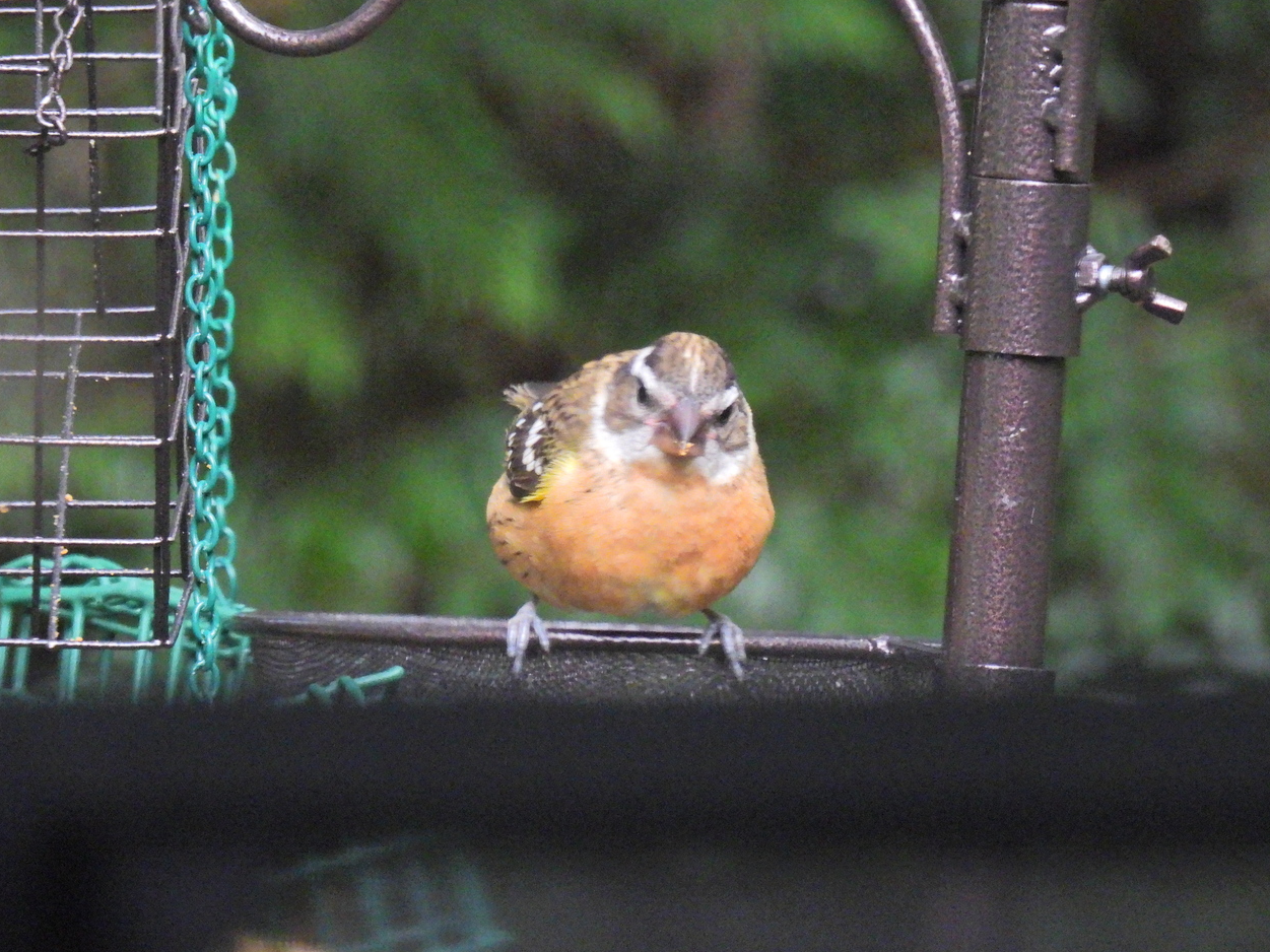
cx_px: 644
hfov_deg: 1.6
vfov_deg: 1.2
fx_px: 45049
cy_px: 482
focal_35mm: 1228
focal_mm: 214
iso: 1400
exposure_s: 1/125
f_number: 6.3
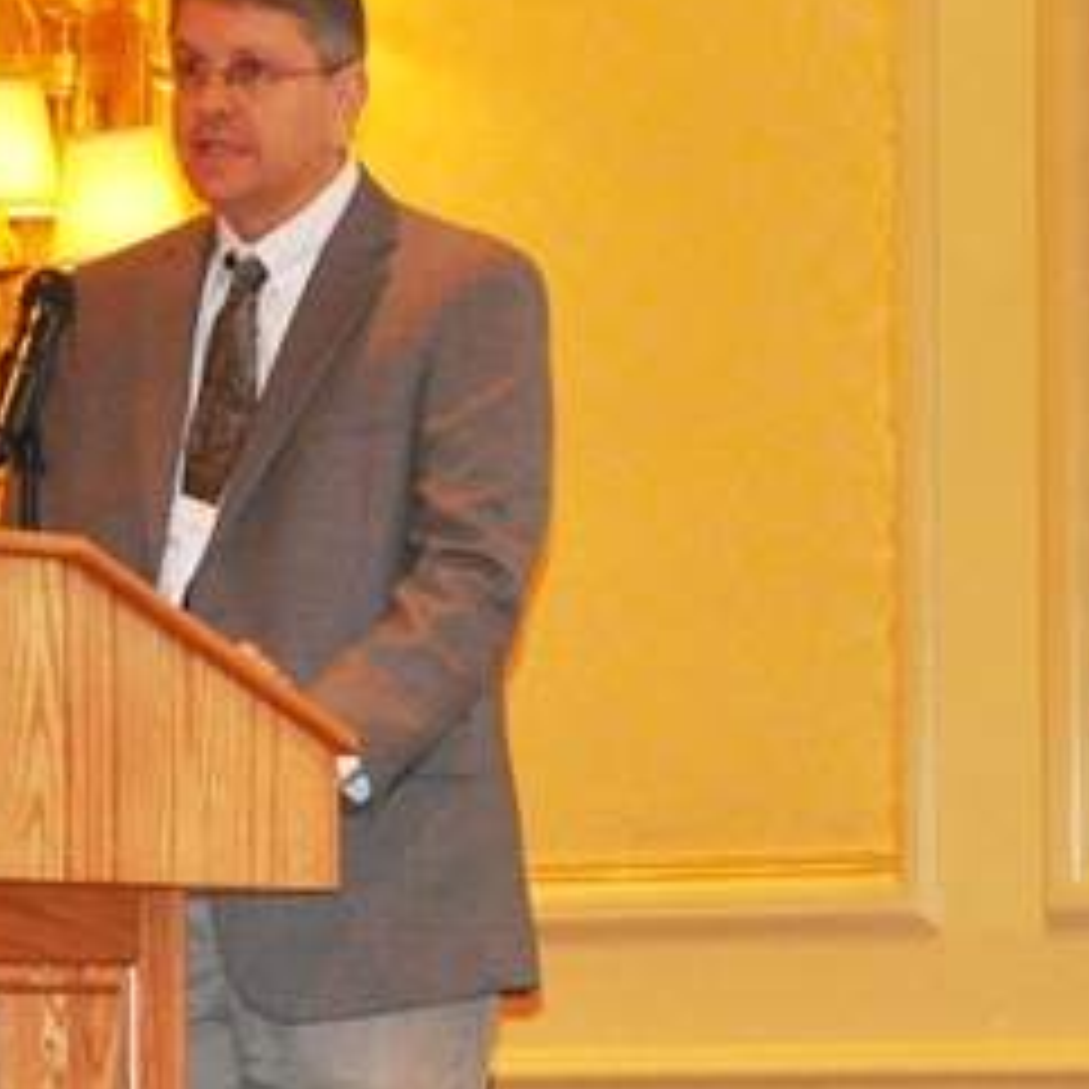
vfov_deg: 12.9
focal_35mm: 135
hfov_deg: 12.9
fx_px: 4805
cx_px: 729
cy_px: 855
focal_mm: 32
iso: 800
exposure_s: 1/60
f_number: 4.8
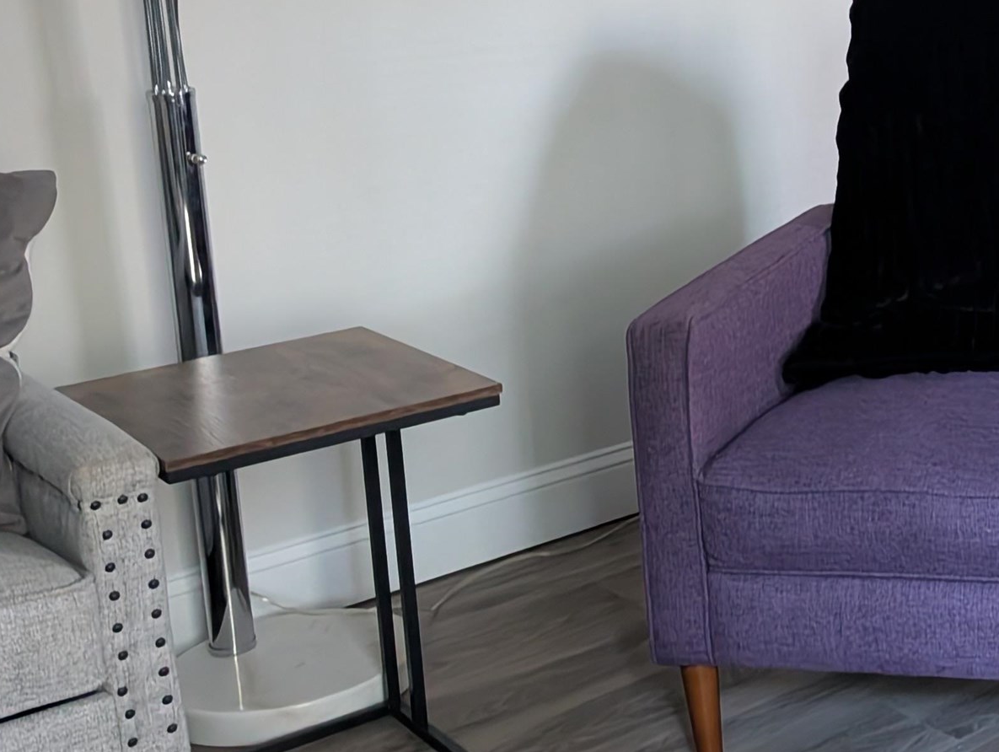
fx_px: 1792
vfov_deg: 23.2
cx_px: 1211
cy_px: 108
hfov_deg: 27.3
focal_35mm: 62
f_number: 1.68
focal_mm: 6.9
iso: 3380
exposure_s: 1/19.9
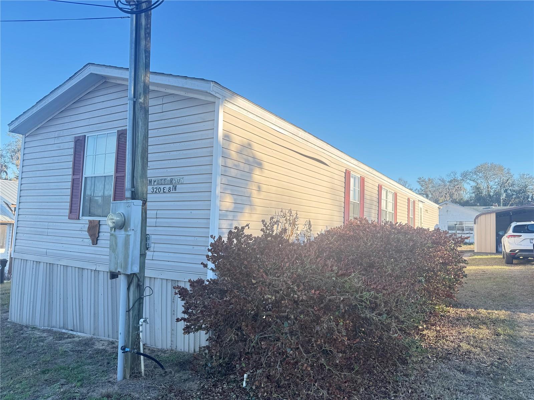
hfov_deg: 71.6
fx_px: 370
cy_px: 200
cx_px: 267
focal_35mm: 24
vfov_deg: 56.8
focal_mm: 6.76
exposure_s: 1/535
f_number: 1.78
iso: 80
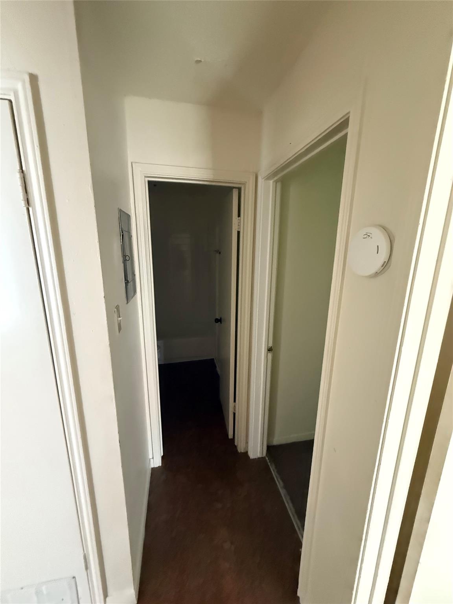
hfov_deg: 85.7
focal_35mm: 14
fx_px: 244
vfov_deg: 102.1
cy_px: 302
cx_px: 226
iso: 1250
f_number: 2.2
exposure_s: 1/58
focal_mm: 2.22
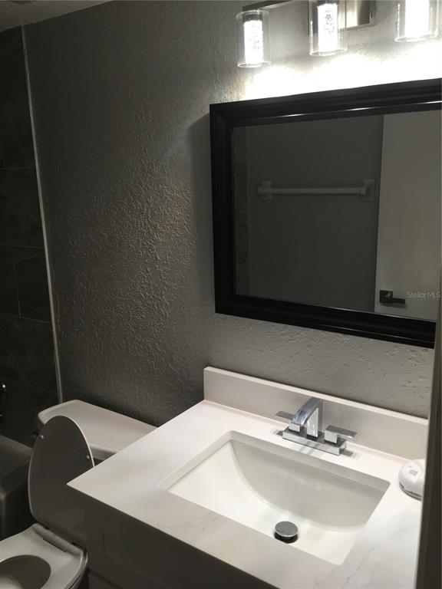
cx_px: 221
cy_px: 294
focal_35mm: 29
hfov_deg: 48.2
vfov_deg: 61.7
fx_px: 494
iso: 32
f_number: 2.2
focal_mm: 4.15
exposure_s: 1/60
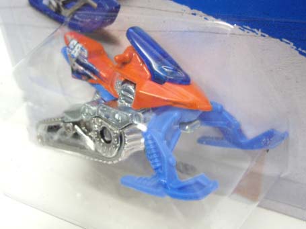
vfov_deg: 37.7
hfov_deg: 49.0
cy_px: 114
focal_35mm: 38
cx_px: 153
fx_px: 336
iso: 400
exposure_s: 1/50
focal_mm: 7.9
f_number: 2.8
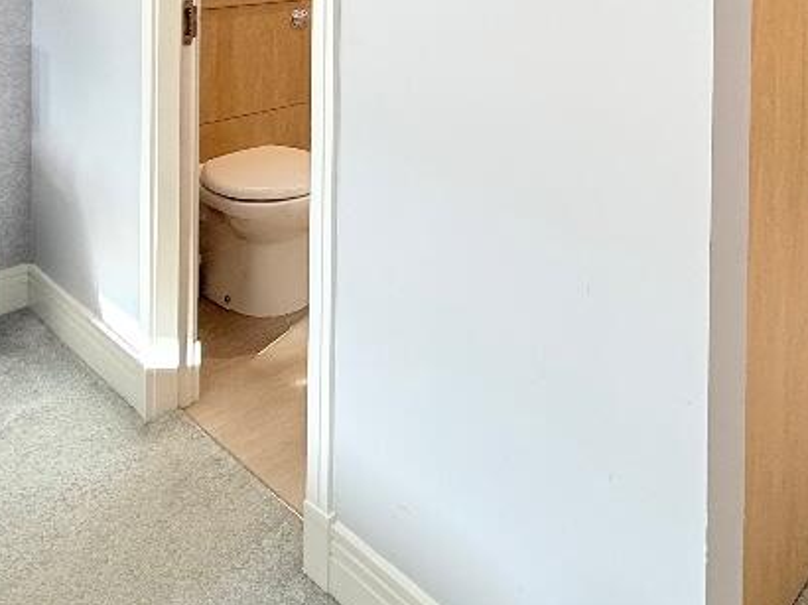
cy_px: -97
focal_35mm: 35
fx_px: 816
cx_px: 640
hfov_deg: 49.7
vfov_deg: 33.9
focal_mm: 2.22
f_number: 2.2
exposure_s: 1/100
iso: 80
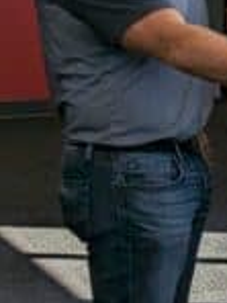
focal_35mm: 249
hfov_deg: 5.5
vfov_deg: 7.9
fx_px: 2177
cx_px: 748
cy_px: 92
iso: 38
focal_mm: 6.81
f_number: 1.85
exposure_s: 1/434
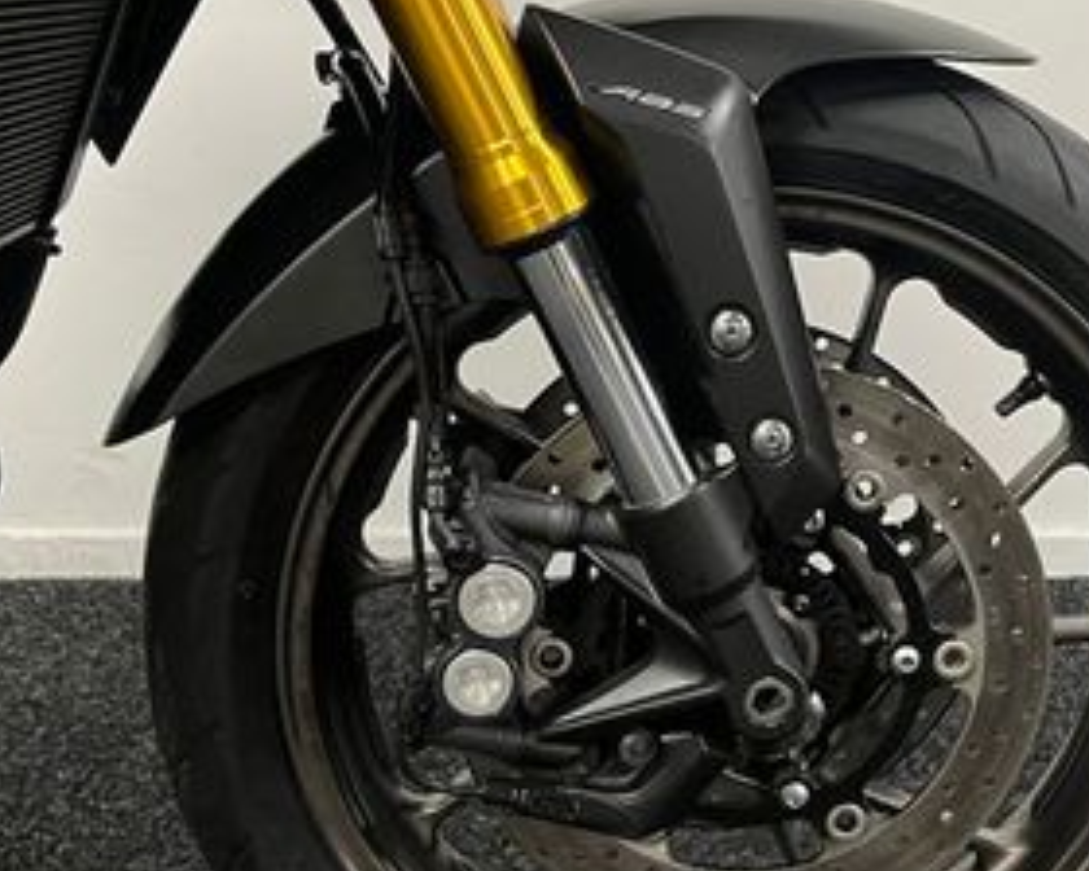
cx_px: 774
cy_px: 416
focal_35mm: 58
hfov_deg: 32.1
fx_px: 1869
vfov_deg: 26.2
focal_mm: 5.1
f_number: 1.6
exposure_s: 1/50
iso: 160
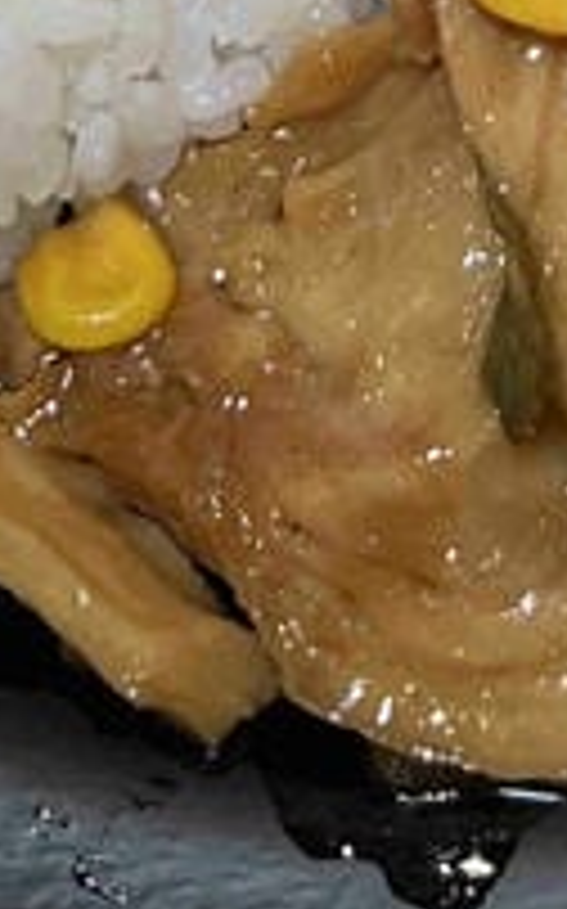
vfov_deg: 11.6
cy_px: -842
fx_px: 4061
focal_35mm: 164
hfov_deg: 7.9
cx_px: 788
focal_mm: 5.7
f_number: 1.5
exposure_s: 1/120
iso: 40
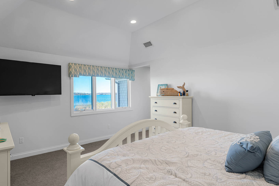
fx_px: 147
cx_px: 117
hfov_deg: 86.2
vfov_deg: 64.5
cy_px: 93
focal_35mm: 19
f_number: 9
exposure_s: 1/4
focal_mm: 14
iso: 250
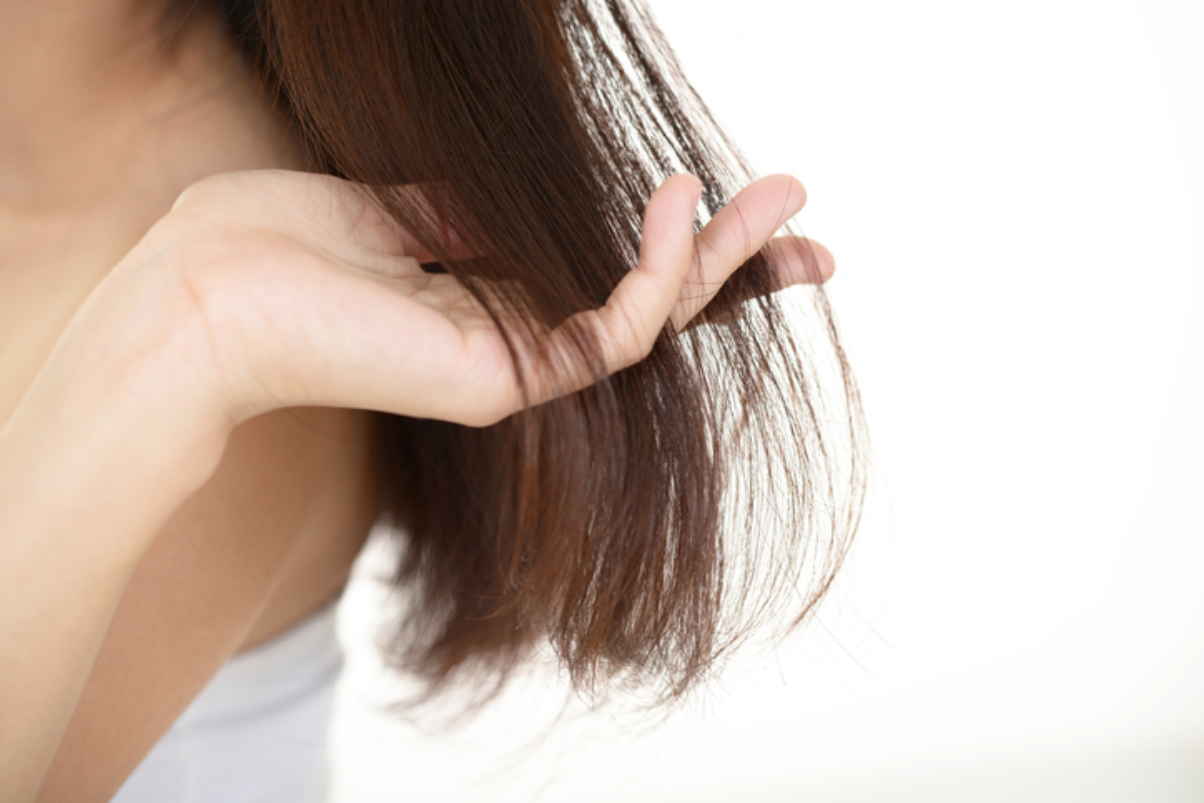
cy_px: 402
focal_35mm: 60
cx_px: 602
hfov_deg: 33.4
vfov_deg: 22.6
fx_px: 2007
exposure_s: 1/160
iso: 125
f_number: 4.5
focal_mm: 60
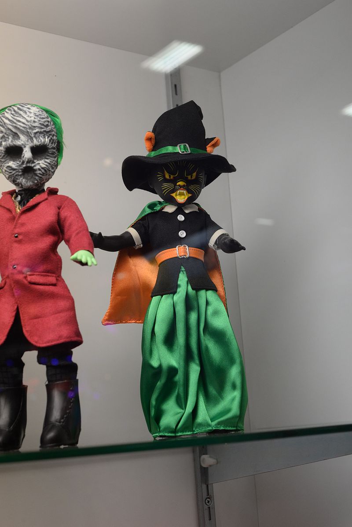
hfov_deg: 27.0
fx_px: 732
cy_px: 264
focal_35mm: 50
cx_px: 176
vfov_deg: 39.6
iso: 1600
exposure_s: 1/200
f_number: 7.1
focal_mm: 50
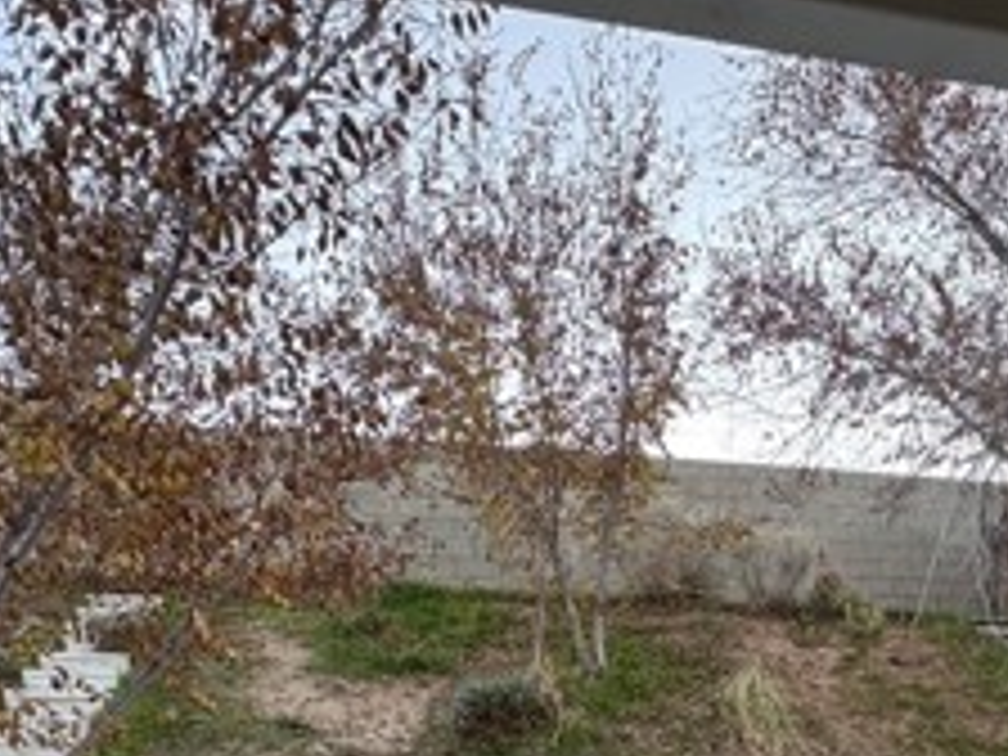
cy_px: 999
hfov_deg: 46.1
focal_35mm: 40
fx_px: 1165
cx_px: 670
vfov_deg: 28.8
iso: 160
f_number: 2.2
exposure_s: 1/120
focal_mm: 2.22
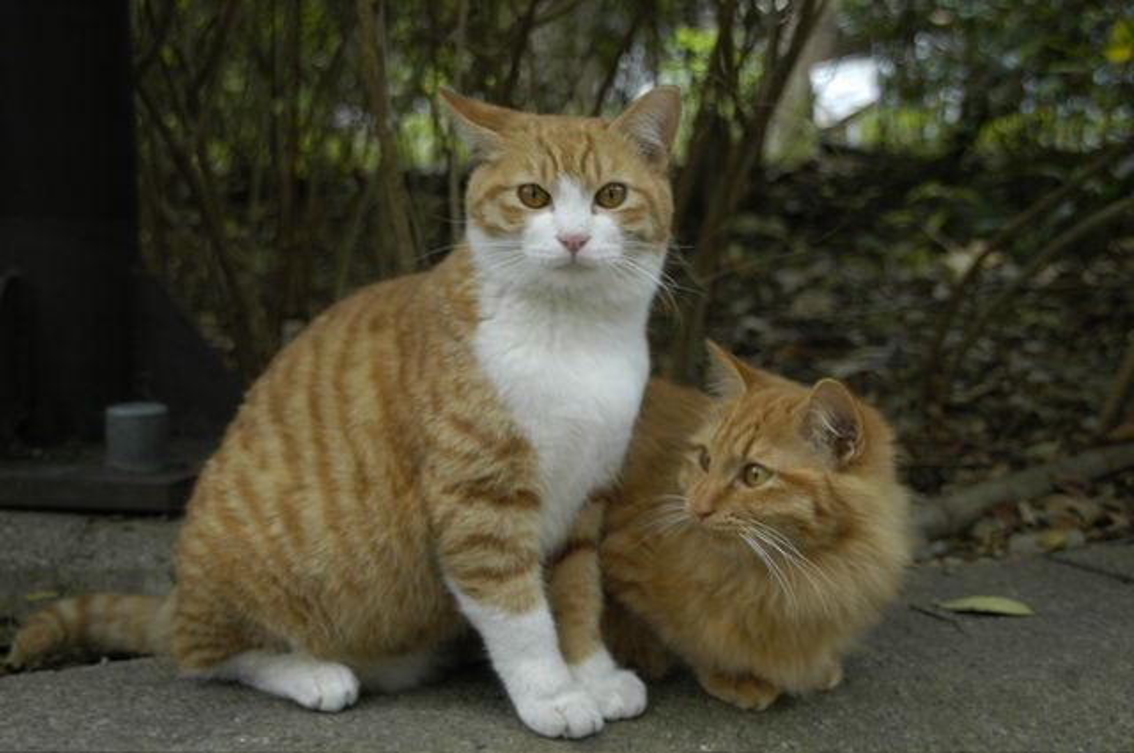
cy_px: 376
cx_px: 567
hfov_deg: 38.9
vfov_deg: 26.4
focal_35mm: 51
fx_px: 1604
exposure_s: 1/50
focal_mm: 34
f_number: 4.5
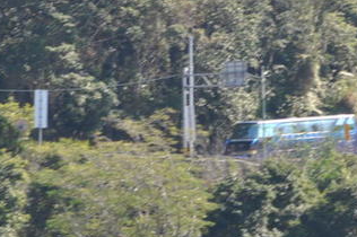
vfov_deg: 2.4
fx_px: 5647
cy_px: 169
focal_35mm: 570
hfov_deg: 3.6
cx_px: 221
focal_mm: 200
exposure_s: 1/160
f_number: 6.3
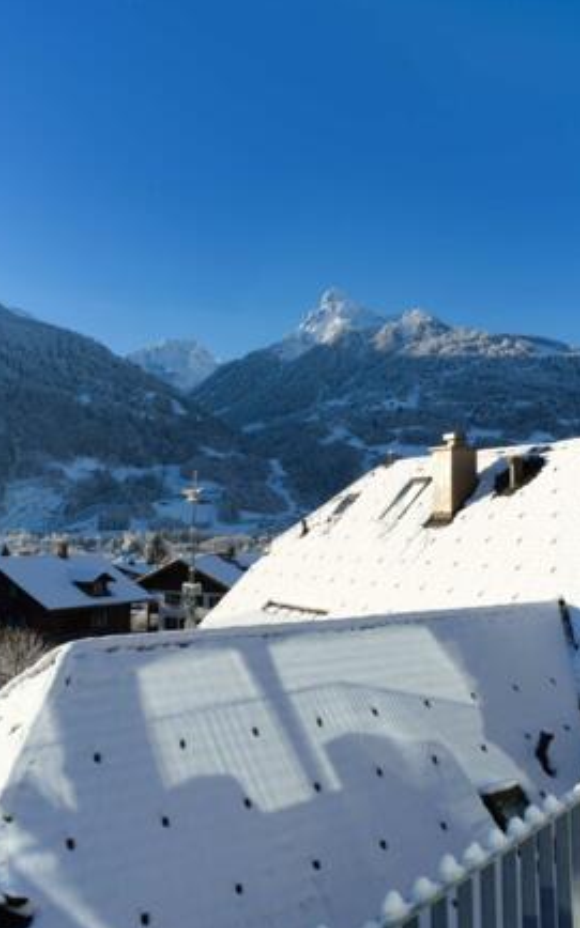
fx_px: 759
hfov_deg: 41.8
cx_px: 289
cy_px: 462
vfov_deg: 62.9
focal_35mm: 30
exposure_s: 1/125
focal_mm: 29
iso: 100
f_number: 11
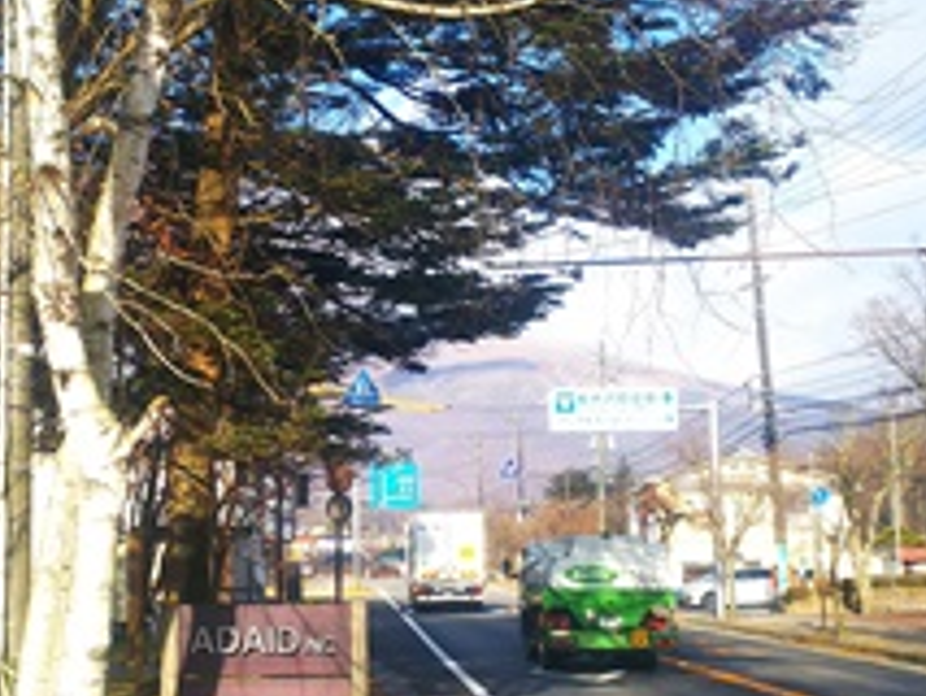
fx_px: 1633
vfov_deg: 24.0
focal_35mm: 61
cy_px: 324
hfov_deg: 31.4
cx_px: 291
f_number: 1.9
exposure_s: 1/602
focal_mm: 4.2
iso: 20
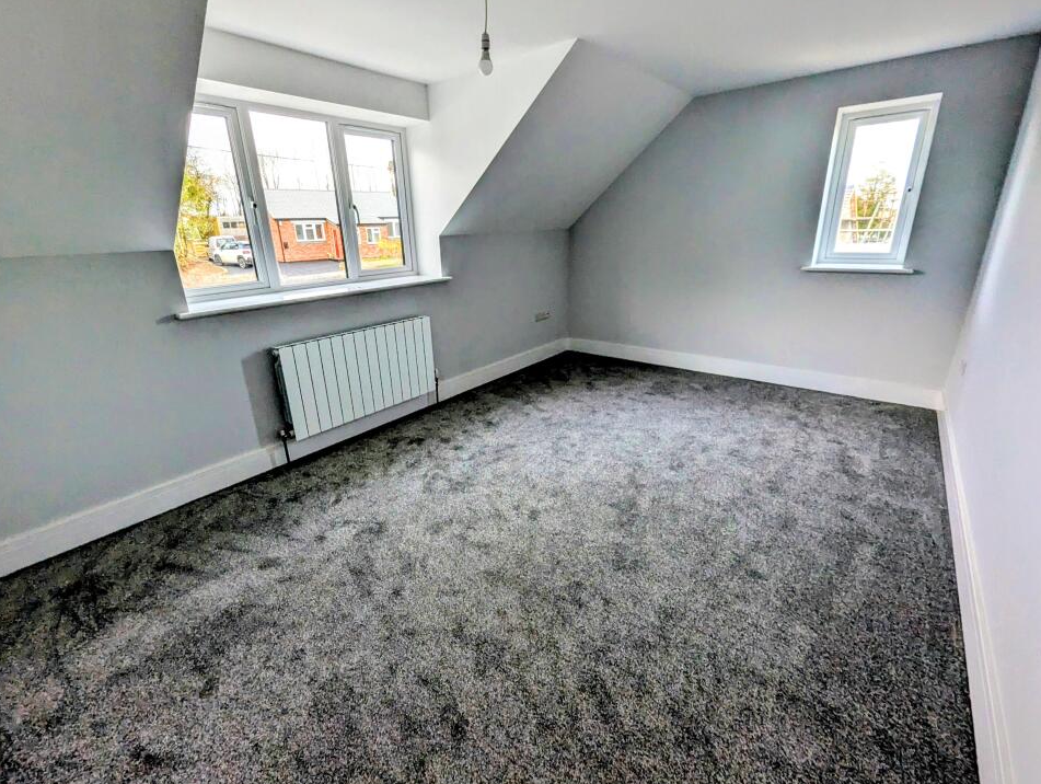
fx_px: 422
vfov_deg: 85.8
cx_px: 502
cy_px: 377
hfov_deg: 101.9
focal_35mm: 14
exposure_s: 1/23.8
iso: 64
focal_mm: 1.95
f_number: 2.2
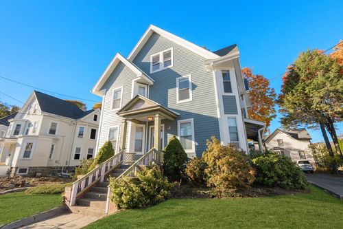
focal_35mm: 16
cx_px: 172
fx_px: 152
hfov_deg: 96.8
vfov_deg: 73.7
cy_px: 114
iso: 1600
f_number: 8
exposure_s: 1/2500
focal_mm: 16
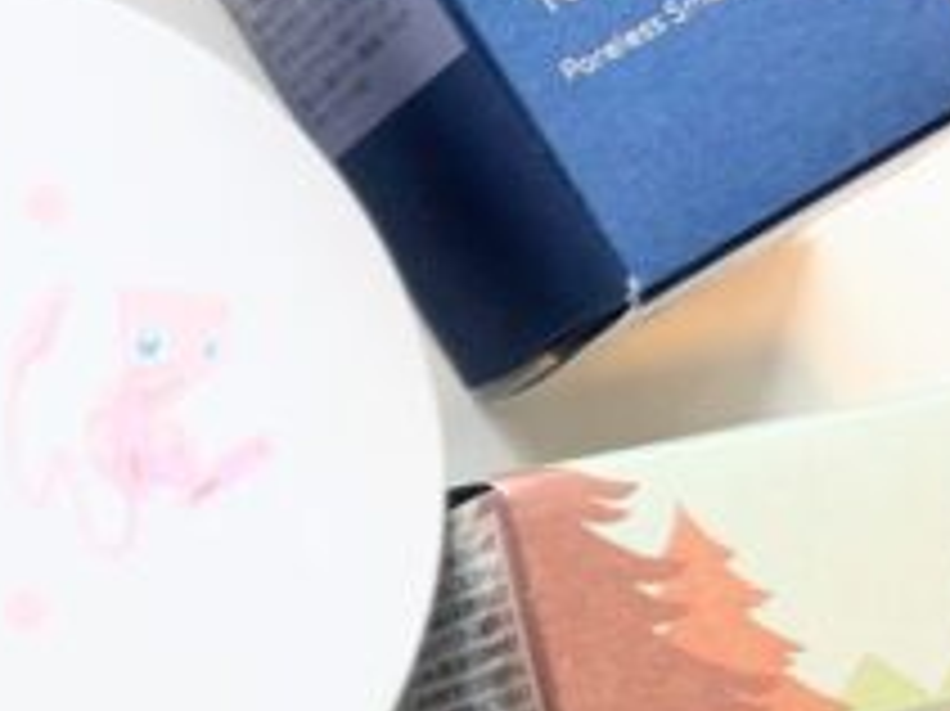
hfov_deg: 13.9
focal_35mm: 126
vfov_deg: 11.6
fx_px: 3456
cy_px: 796
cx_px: -788
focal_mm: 5.96
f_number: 1.6
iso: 40
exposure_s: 1/100
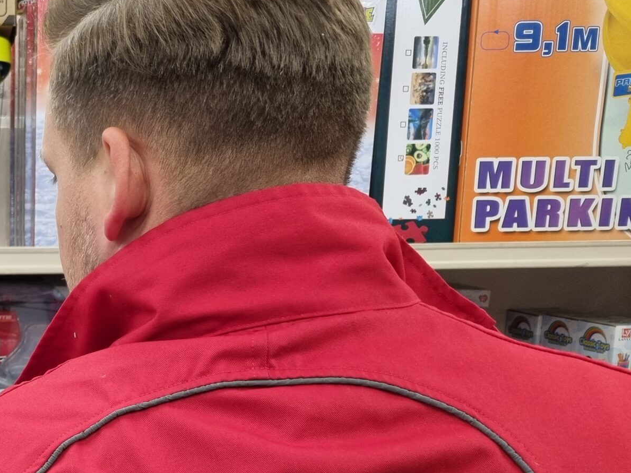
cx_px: -35
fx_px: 1020
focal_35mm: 56
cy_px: 413
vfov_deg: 25.4
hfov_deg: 31.2
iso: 200
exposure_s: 1/100
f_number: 1.8
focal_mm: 5.4
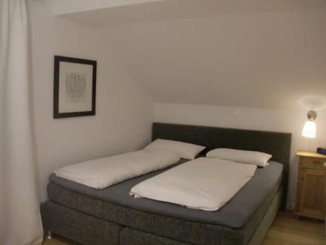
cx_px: 163
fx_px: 339
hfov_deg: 51.4
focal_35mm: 36
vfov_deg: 39.6
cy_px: 122
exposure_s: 1/40
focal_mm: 6.3
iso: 400
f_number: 2.8
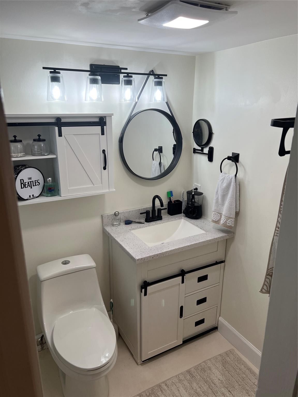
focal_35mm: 26
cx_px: 149
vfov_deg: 67.3
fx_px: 298
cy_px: 198
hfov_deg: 53.1
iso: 50
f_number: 1.5
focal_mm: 5.7
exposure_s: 1/227
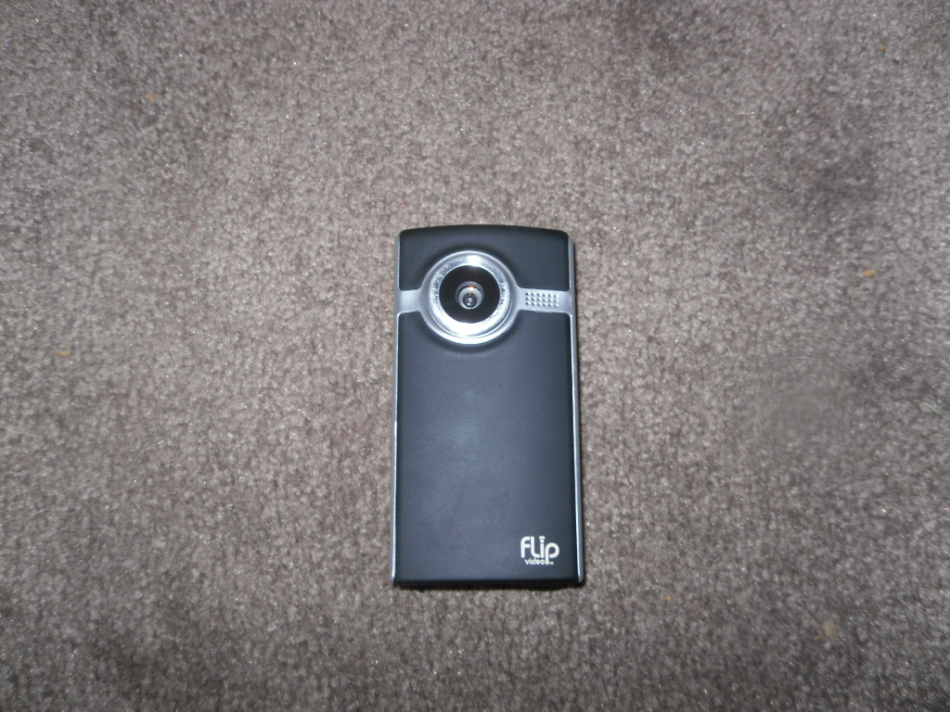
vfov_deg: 40.7
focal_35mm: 35
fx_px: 961
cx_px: 475
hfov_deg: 52.6
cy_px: 356
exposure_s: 1/45
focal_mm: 6.3
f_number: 3.5
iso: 80
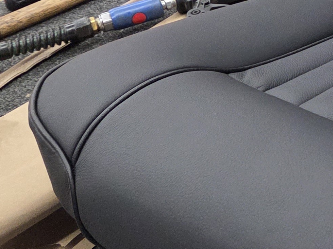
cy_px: -90
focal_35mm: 94
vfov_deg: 14.9
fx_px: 904
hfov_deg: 18.1
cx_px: 527
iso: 640
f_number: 1.8
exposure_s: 1/120
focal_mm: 5.4
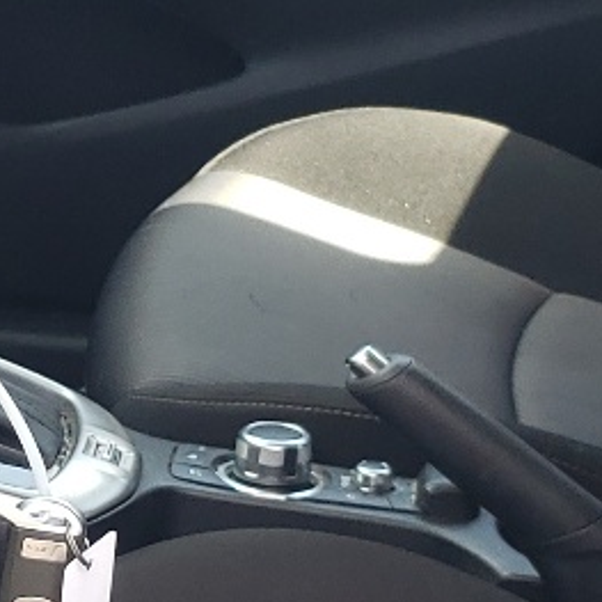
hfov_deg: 12.4
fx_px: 2755
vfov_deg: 12.5
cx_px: 46
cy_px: 417
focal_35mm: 140
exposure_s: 1/213
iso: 50
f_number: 1.5
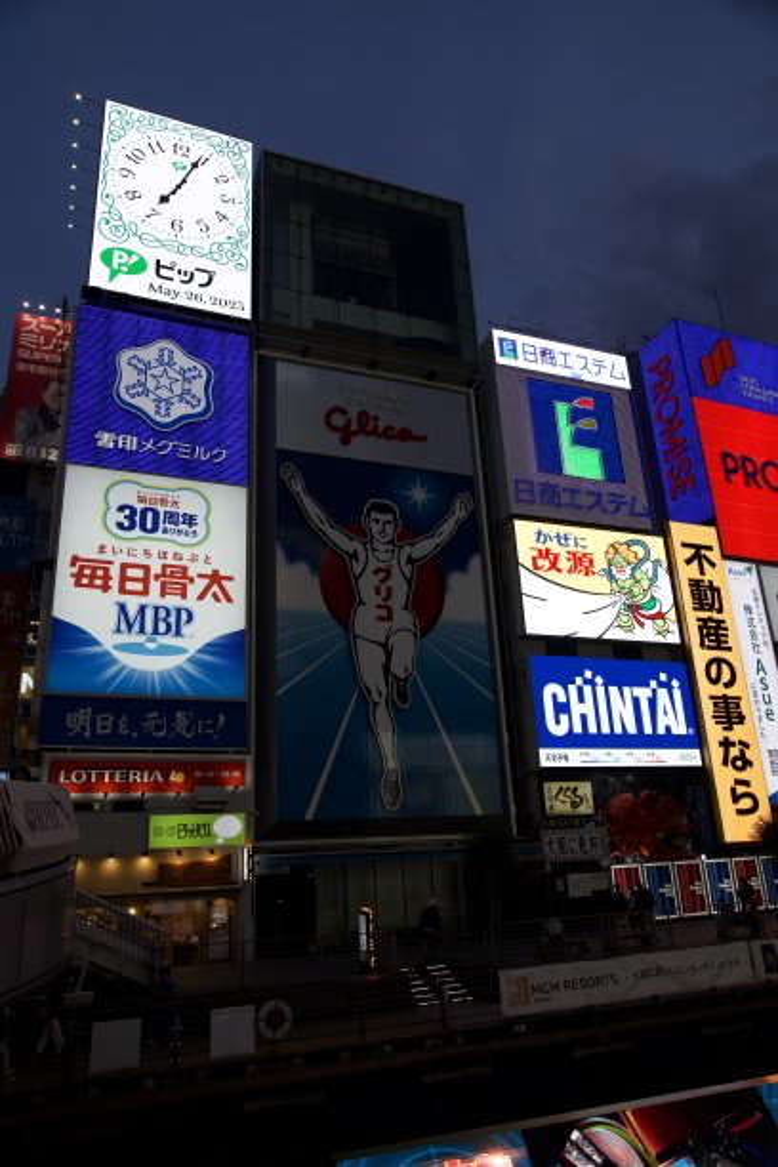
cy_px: 584
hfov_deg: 53.1
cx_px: 389
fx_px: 778
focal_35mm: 24
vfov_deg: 73.7
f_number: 3.5
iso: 100
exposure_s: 1/80
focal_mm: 24
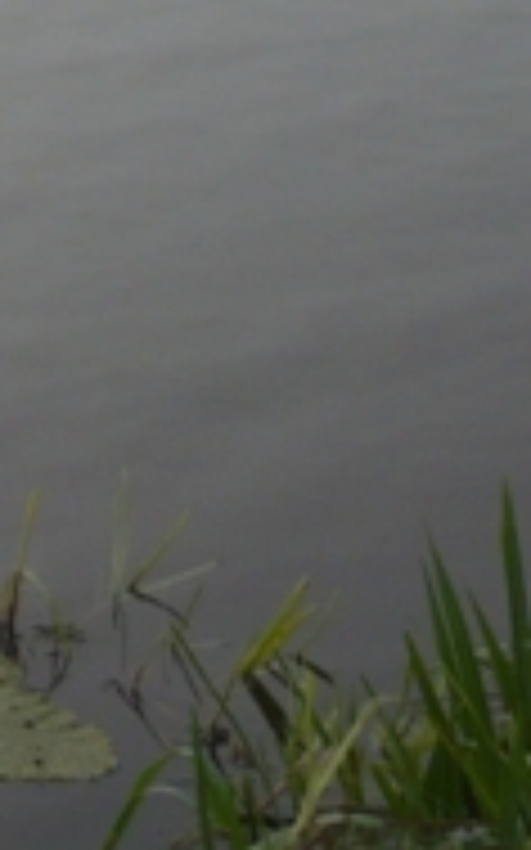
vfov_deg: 12.6
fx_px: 3638
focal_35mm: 157
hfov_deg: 8.2
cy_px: -432
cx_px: -207
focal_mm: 5.8
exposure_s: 1/800
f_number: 2.8
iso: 100
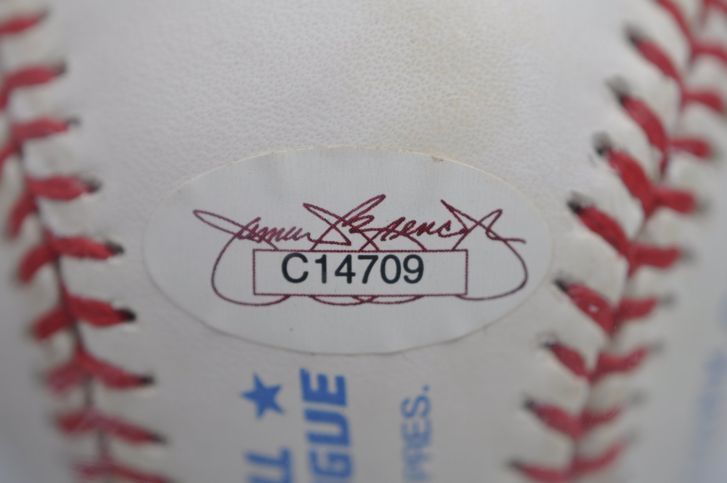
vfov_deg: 22.6
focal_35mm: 60
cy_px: 242
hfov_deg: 33.4
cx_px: 364
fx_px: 1210
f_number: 4
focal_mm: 40
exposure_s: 1/60
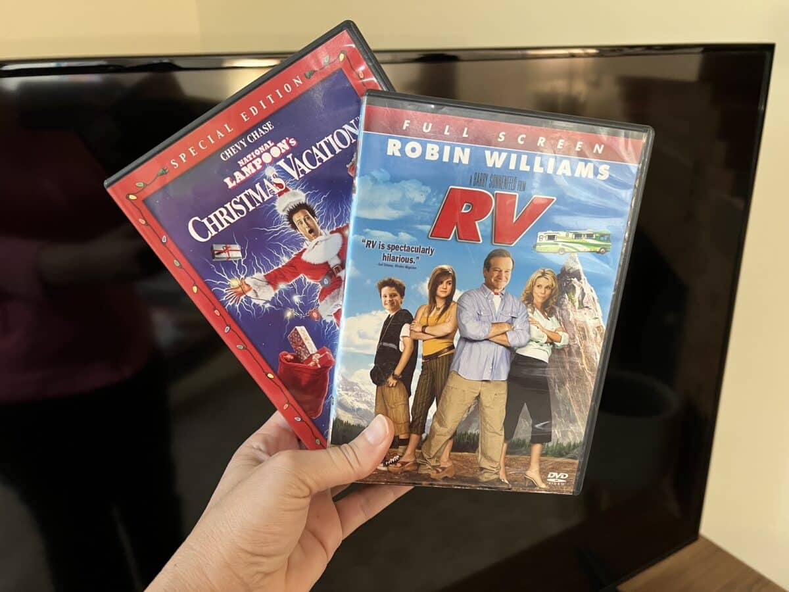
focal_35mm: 26
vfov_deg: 53.1
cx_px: 394
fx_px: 593
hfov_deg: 67.3
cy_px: 296
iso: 400
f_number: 1.5
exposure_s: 1/40
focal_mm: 5.7
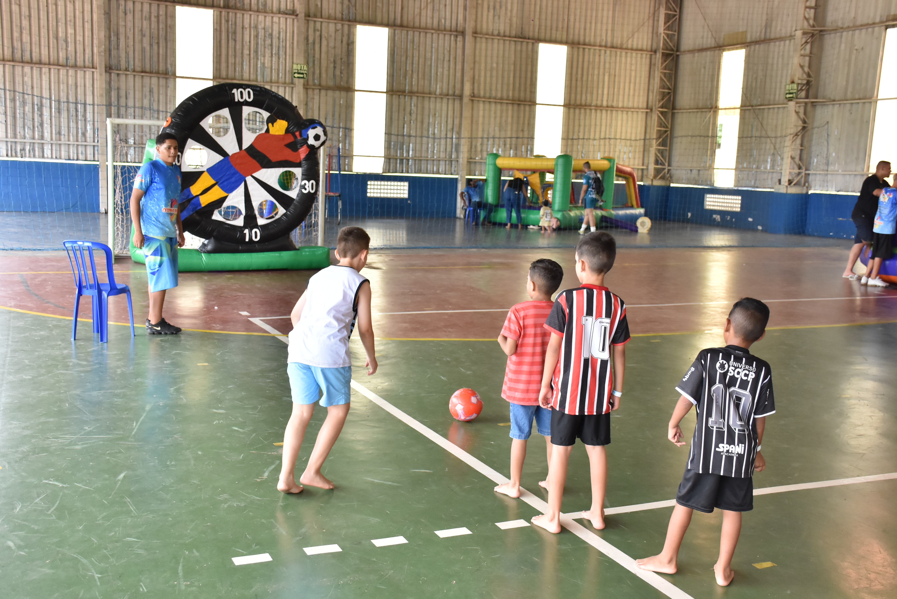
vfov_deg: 34.2
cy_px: 300
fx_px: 972
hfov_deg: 49.5
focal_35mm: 39
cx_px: 448
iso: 1250
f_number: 5.6
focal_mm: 26
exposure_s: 1/250
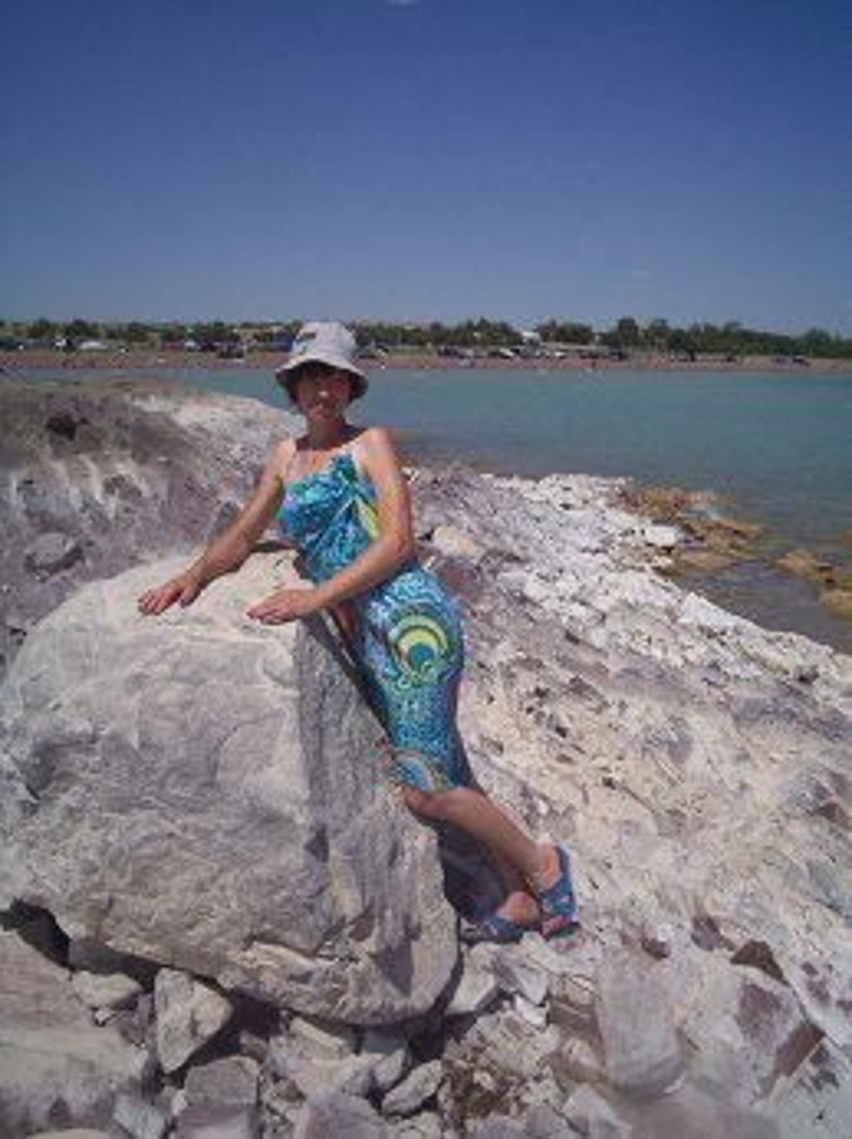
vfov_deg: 51.4
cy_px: 570
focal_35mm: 36
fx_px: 1183
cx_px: 426
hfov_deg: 39.6
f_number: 4.5
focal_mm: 5.9
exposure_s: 1/2000
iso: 100
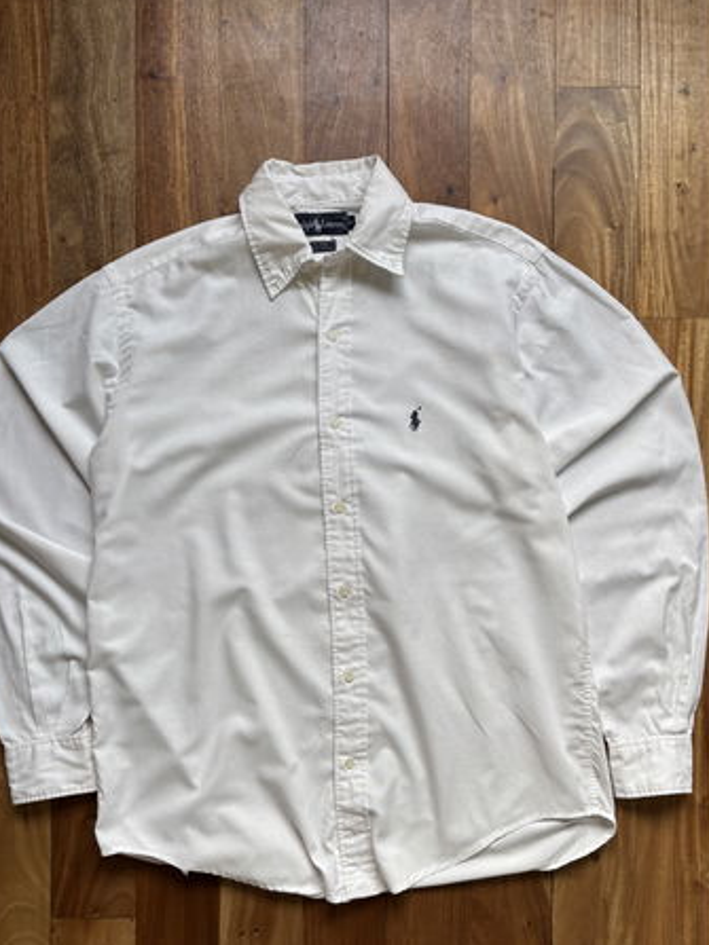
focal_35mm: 31
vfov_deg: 58.1
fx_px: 847
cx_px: 337
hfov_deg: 45.4
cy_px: 538
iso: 40
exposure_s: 1/164
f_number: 1.6
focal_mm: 5.96
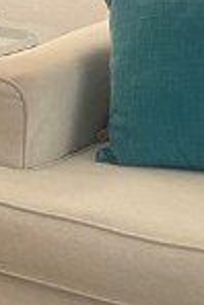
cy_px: 124
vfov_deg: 11.0
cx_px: -206
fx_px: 1586
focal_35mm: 187
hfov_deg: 7.1
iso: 125
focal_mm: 4.2
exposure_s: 1/60
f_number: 1.6
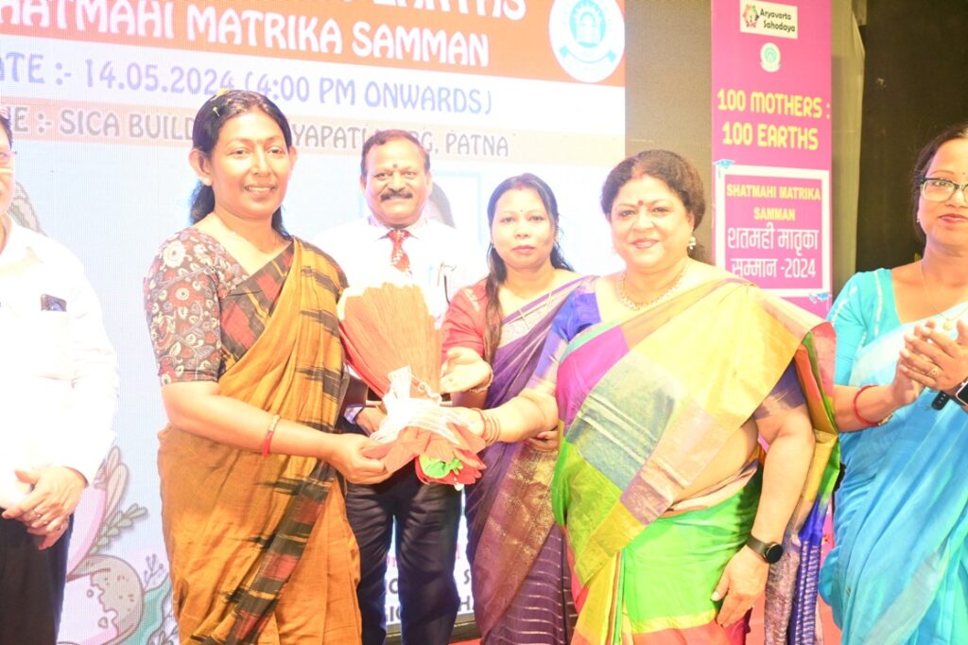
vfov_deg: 41.7
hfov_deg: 59.5
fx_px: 847
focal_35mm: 32
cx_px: 484
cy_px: 322
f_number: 5.6
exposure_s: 1/125
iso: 4000
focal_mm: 21
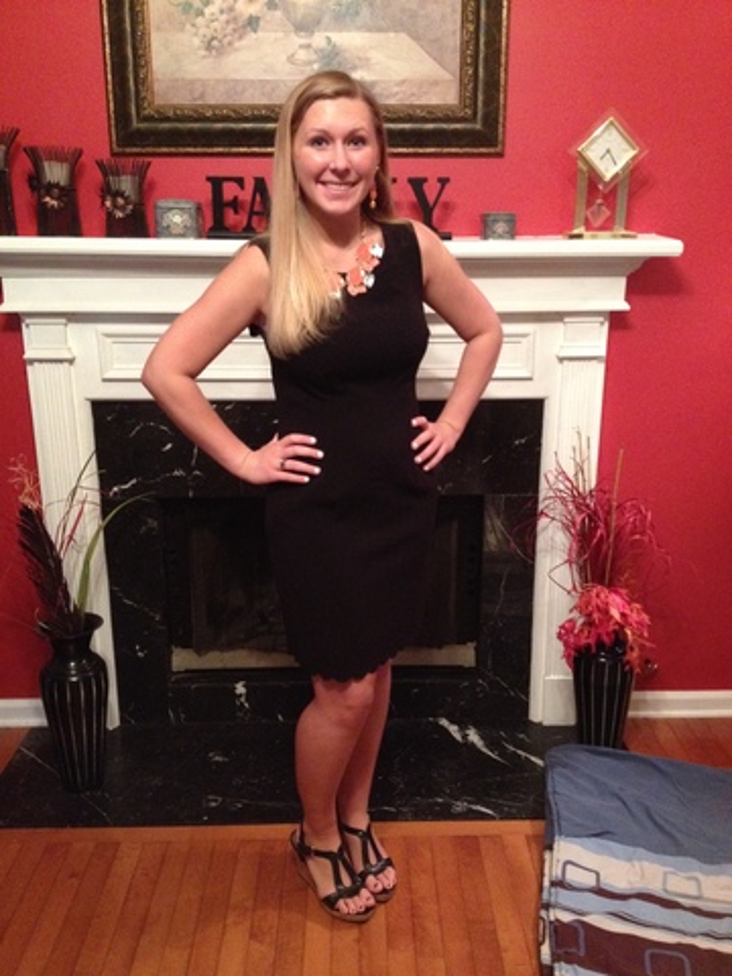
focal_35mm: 35
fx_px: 987
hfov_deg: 40.7
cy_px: 488
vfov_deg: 52.6
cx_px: 366
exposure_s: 1/15
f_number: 2.4
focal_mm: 4.28
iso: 500
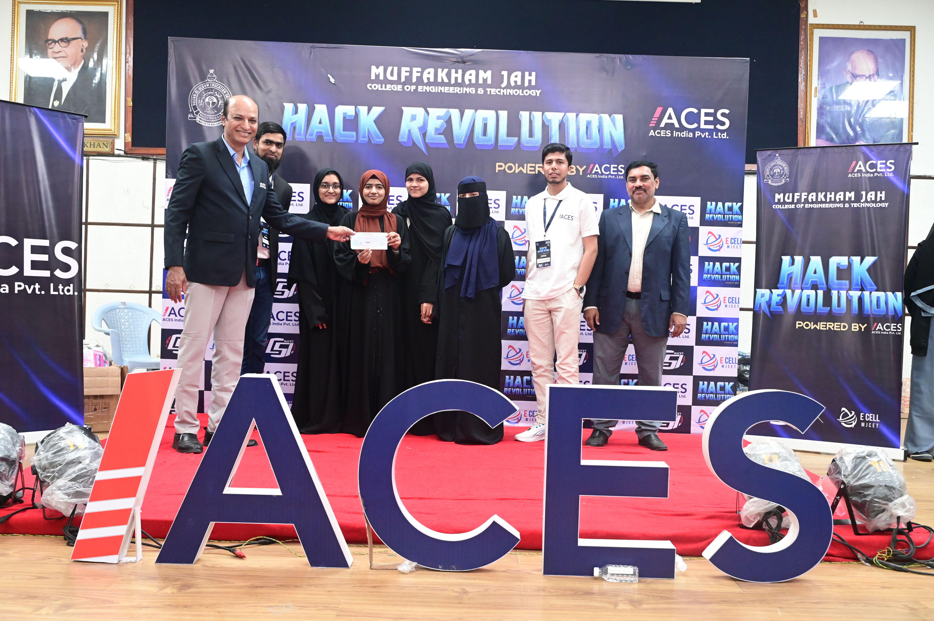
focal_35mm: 33
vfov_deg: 39.9
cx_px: 467
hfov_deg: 57.3
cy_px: 310
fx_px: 856
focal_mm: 33
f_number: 5.6
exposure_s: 1/125
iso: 6400
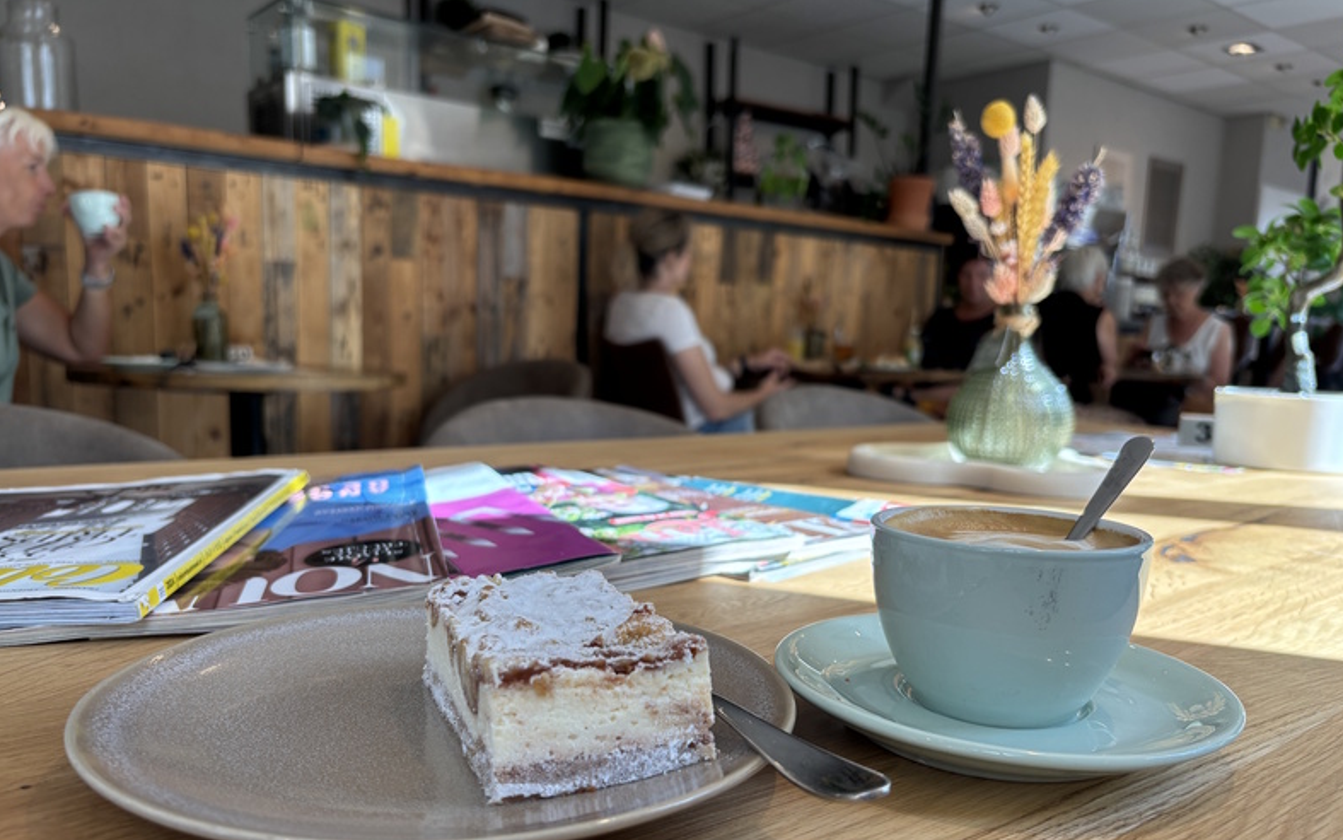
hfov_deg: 66.5
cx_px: 666
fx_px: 1025
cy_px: 504
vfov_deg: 44.3
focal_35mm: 28
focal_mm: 5.96
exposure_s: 1/291
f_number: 1.6
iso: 50
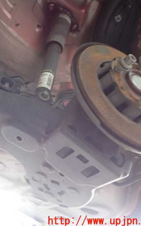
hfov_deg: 28.5
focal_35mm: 43
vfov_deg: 46.2
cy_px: 113
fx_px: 265
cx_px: 10
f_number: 2.3
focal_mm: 5.4
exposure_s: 1/30
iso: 250
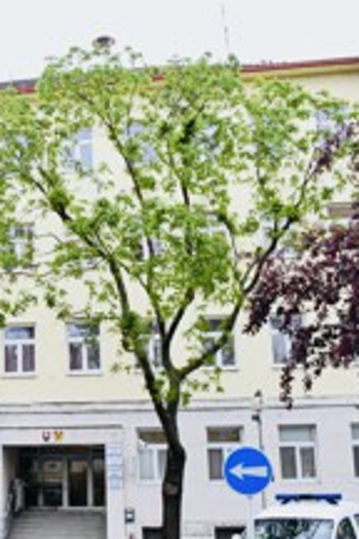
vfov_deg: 39.5
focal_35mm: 50
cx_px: -55
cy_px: 311
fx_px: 748
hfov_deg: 24.8
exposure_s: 1/25
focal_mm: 18
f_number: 22
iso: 3200
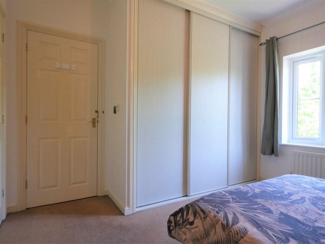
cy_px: 122
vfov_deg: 66.0
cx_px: 162
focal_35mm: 20
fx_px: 188
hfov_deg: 81.7
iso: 800
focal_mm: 10
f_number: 4
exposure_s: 1/60
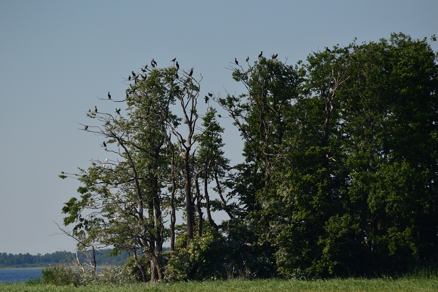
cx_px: 221
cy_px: 146
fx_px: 3687
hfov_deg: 6.8
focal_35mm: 303
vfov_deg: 4.5
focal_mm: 200
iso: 720
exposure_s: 1/8000
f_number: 5.3
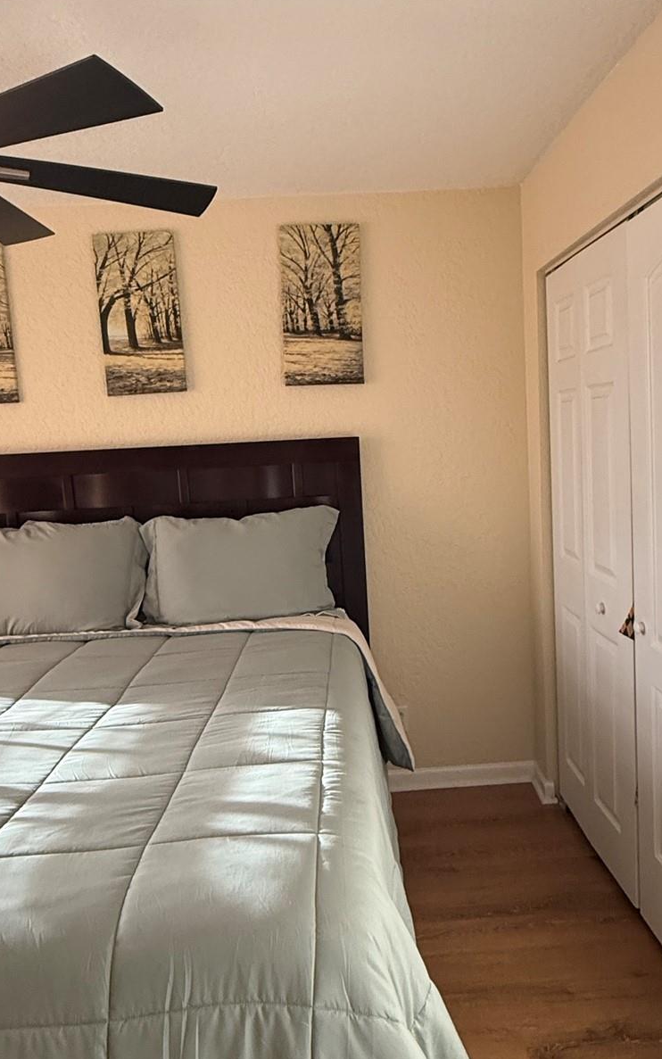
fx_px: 577
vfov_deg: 85.1
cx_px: 352
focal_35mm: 20
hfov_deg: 59.6
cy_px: 529
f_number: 2.2
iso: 200
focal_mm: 2.22
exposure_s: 1/99
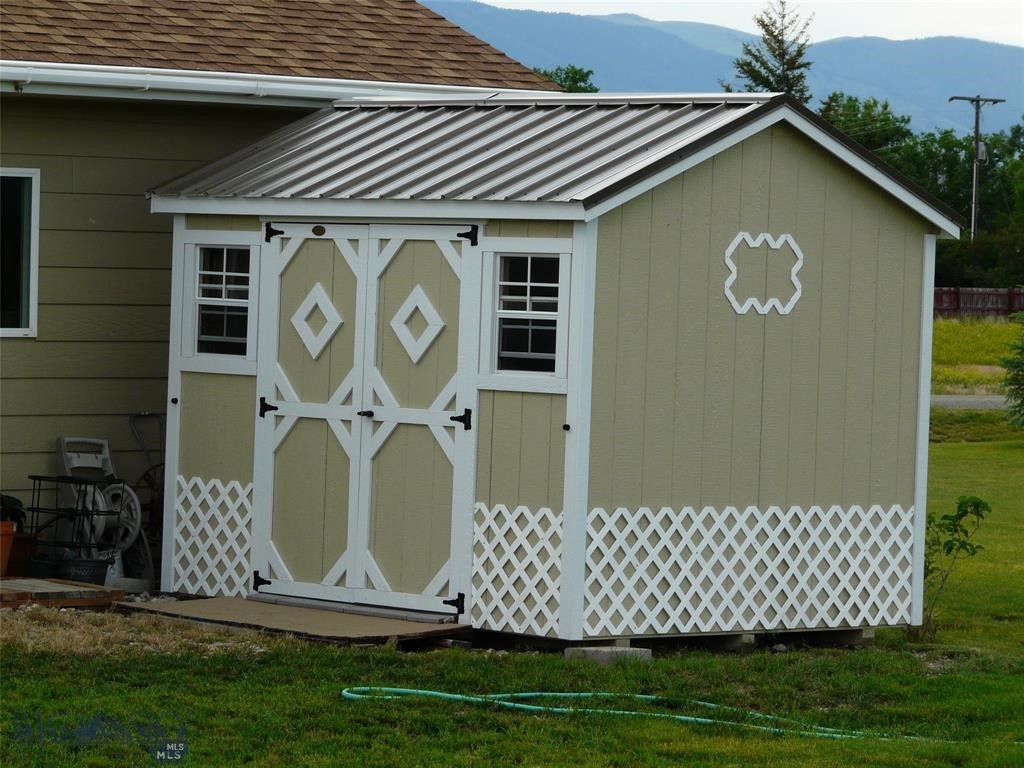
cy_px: 384
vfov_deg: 10.1
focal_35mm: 147
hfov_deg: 13.4
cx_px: 512
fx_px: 4349
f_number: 5.6
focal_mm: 24.2
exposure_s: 1/250
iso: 100
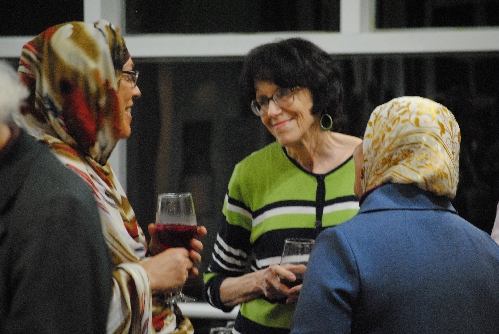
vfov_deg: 6.8
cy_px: 167
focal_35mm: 202
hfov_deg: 10.1
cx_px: 250
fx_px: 2810
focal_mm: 135
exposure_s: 1/20
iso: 1600
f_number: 5
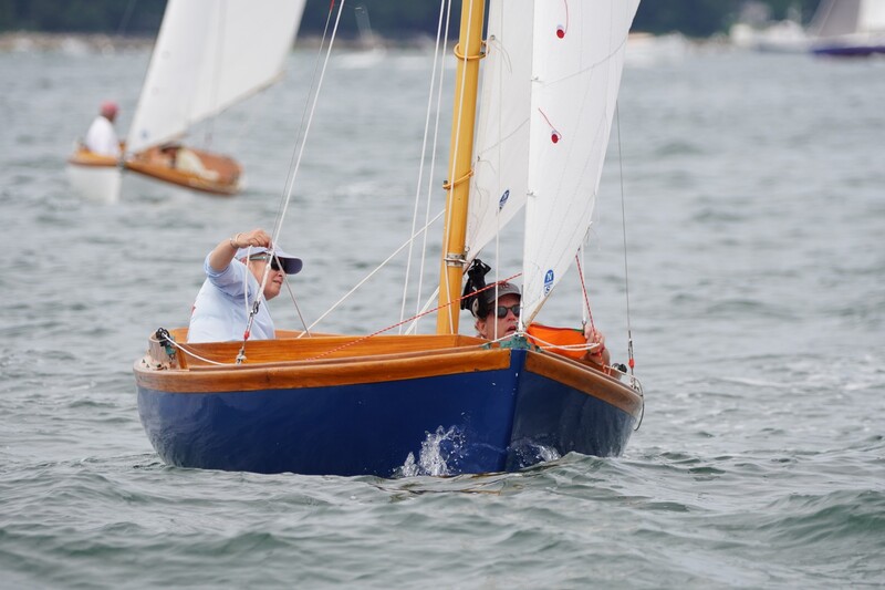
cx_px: 442
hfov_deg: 4.1
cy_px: 295
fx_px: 12350
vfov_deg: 2.7
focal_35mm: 502
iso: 320
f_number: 5.6
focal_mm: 335
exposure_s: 1/1250
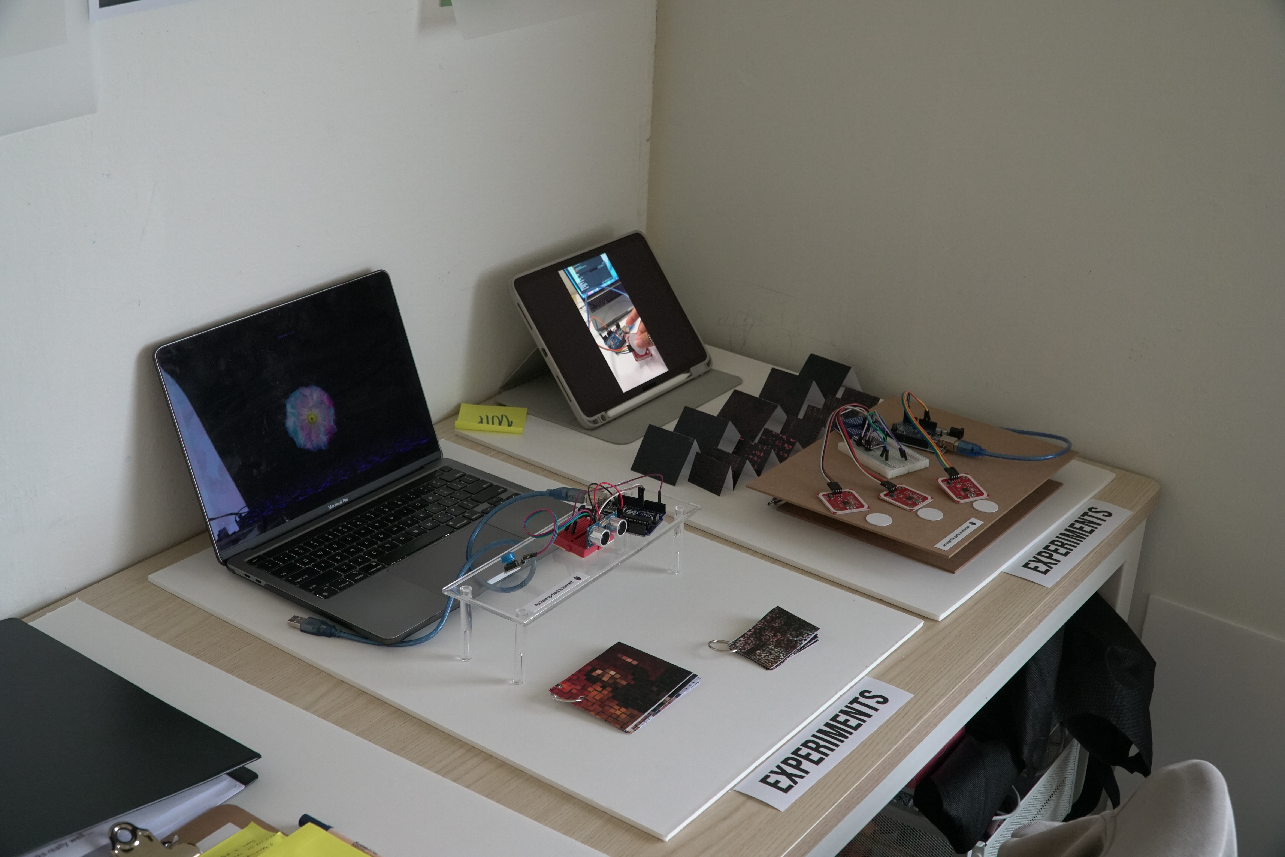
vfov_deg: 31.9
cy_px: 428
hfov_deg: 46.4
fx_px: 1499
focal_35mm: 42
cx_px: 642
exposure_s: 1/50
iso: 1000
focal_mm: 28
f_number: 5.6
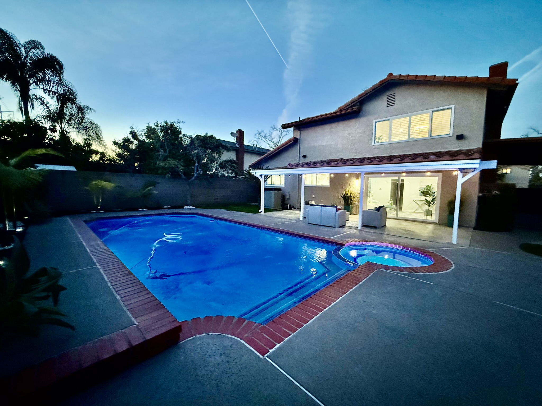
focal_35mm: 14
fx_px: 219
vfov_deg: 85.7
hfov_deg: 102.1
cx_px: 271
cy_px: 203
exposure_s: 1/40
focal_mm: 2.22
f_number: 2.2
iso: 1250
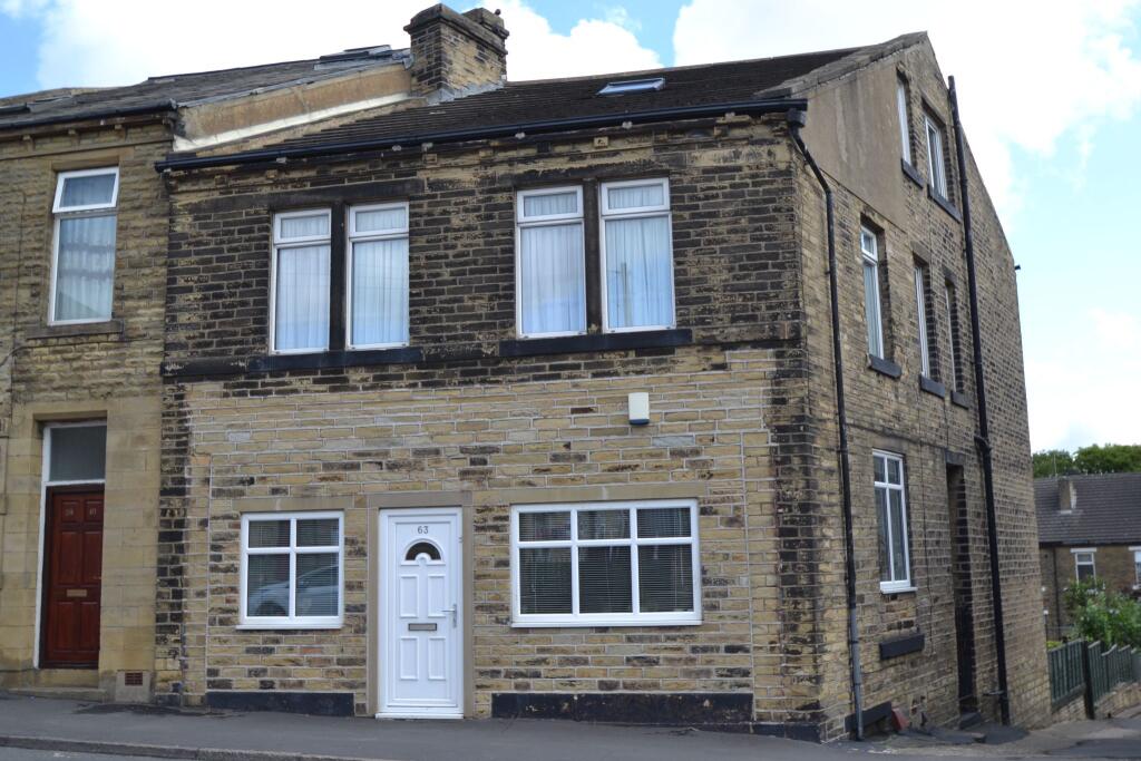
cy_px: 380
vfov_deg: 40.0
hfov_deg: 57.2
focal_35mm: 33
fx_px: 1046
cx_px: 570
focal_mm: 22
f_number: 5.6
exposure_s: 1/125
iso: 100
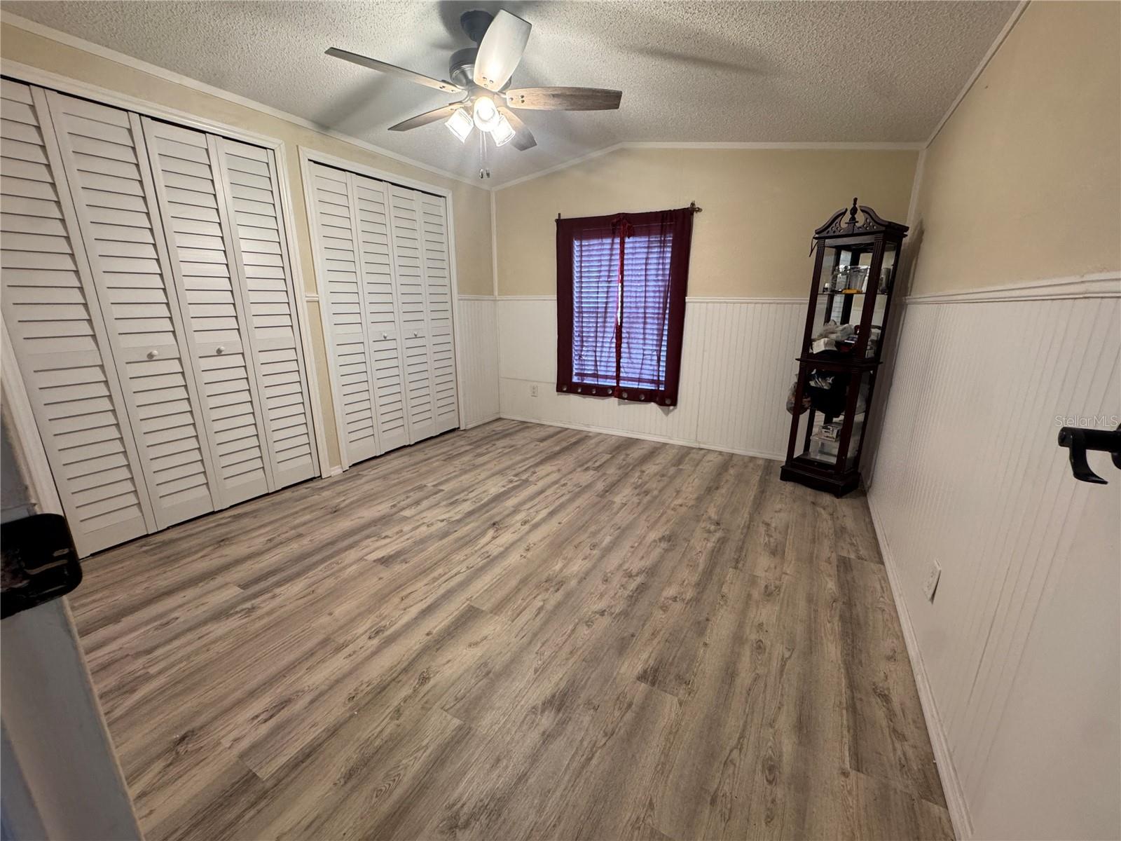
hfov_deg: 102.1
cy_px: 420
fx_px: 453
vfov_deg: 85.7
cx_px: 560
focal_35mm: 14
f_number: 2.2
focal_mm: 2.22
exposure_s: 1/60
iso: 320
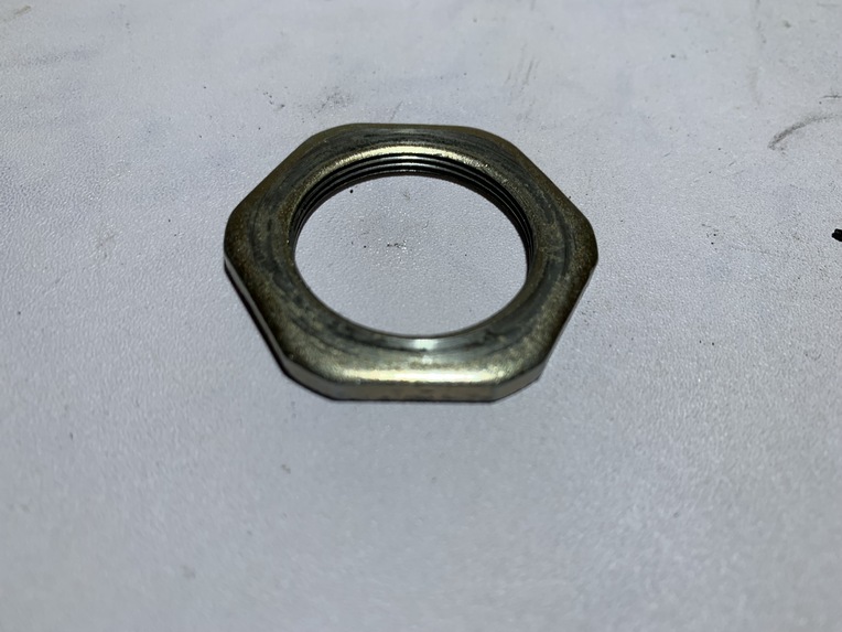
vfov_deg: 53.1
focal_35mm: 26
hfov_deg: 67.3
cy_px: 316
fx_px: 632
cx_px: 421
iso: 25
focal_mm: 4.25
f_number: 1.8
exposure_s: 1/190
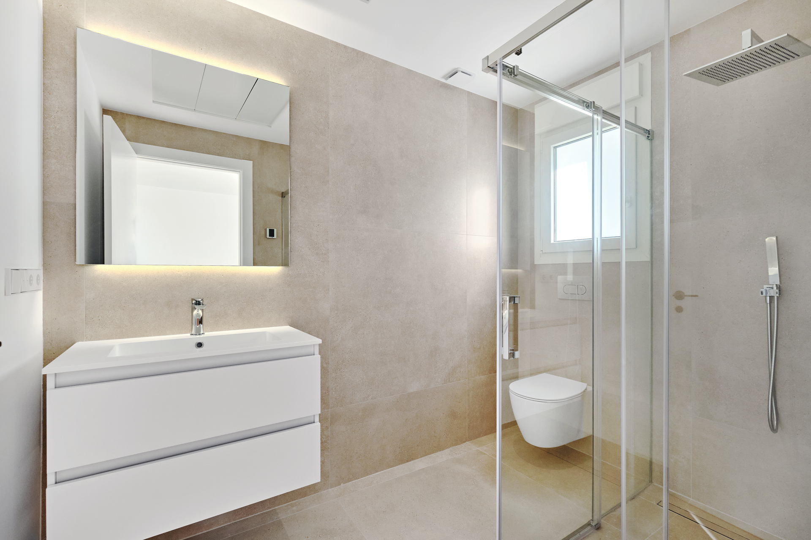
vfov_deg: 77.3
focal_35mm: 15
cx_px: 406
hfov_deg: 100.4
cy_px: 270
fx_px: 338
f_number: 5.6
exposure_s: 1/120
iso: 500
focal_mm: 10
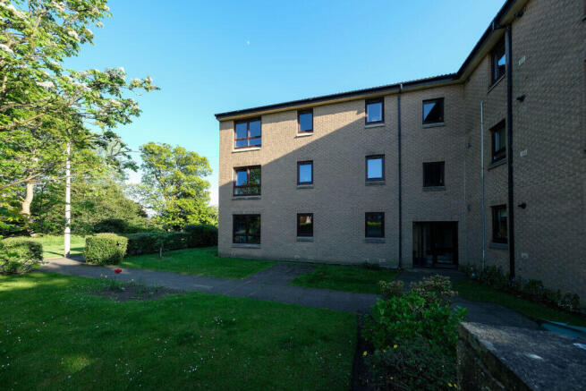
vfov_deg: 90.0
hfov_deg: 112.6
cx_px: 293
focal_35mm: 12
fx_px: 195
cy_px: 196
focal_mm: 8
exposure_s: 1/125
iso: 200
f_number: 5.6
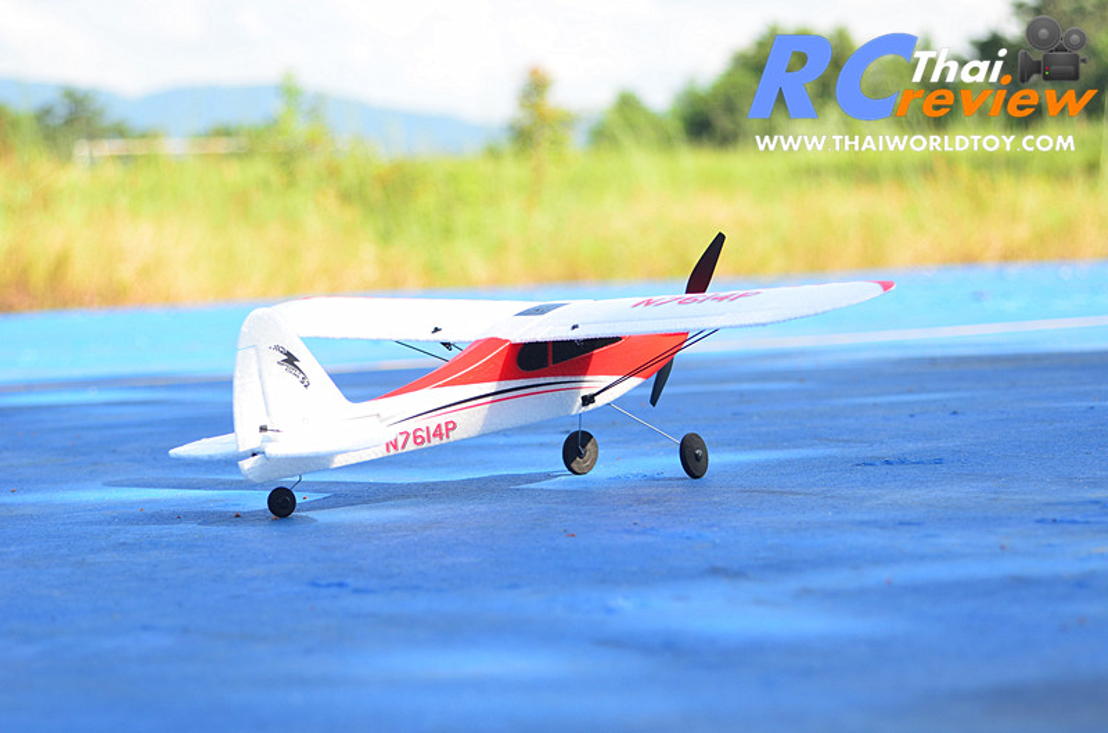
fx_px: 3131
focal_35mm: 102
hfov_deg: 20.1
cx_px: 554
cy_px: 366
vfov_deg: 13.3
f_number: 5.3
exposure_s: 1/125
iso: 100
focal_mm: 68
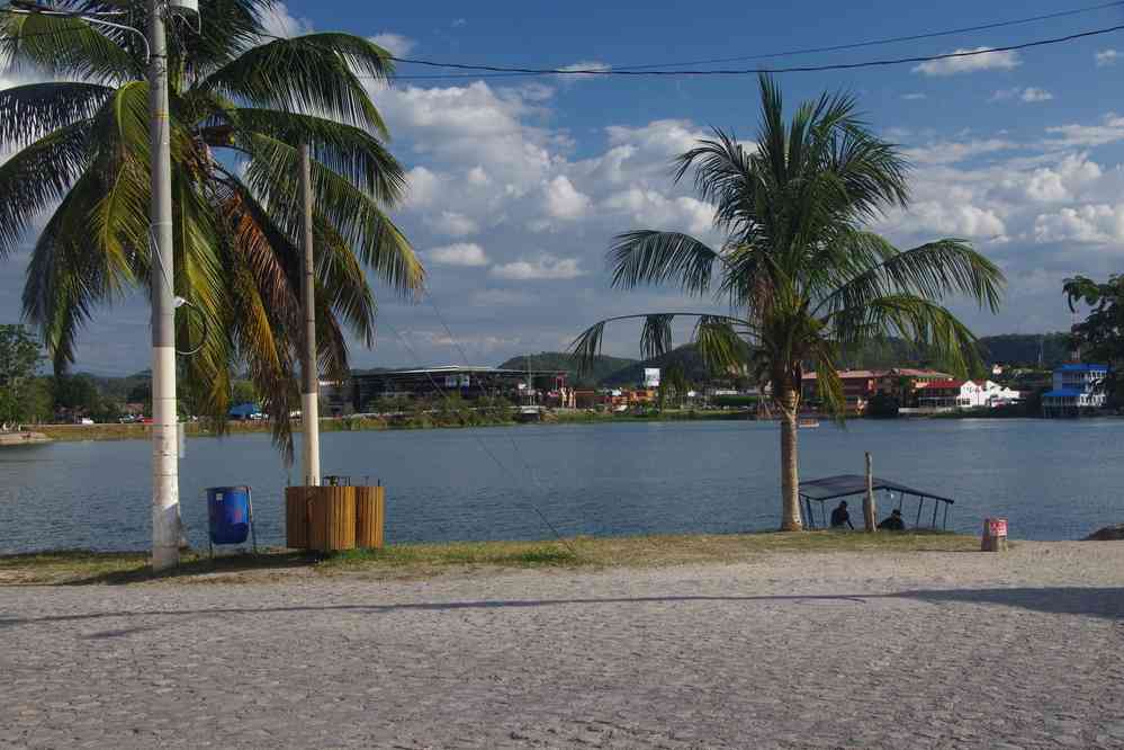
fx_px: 1530
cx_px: 562
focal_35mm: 49
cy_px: 375
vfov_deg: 27.5
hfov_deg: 40.3
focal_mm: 32.5
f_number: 11
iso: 200
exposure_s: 1/100
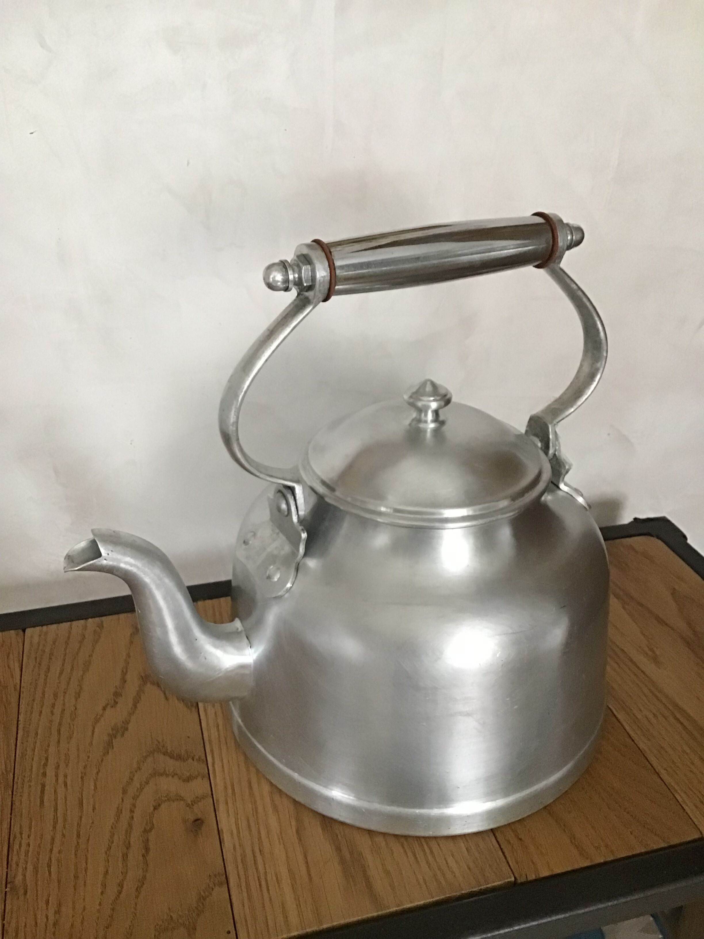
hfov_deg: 45.4
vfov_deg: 58.4
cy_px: 470
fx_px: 841
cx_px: 352
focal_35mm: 31
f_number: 2.4
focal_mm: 3.3
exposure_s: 1/17
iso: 250
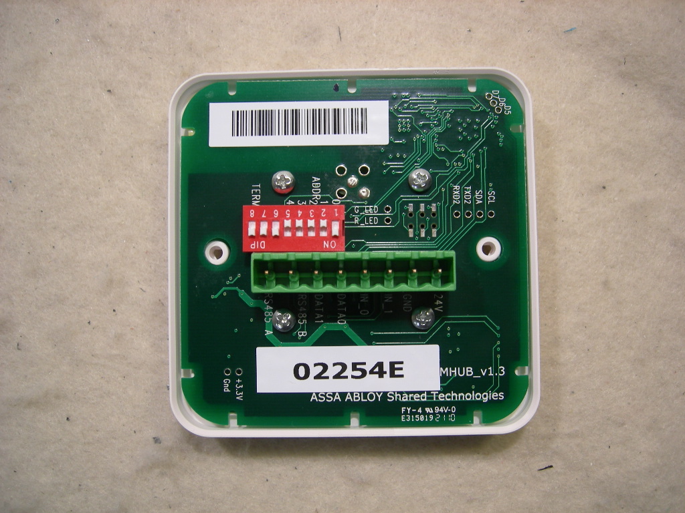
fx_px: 712
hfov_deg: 51.4
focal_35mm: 36
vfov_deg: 39.7
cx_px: 342
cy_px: 256
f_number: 2.7
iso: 64
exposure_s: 1/51.7
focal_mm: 7.5
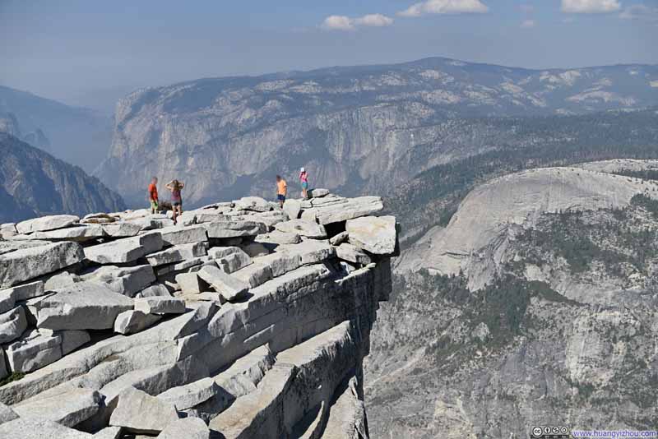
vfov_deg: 37.9
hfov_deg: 54.4
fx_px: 640
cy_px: 220
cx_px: 329
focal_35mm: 35
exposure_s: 1/2500
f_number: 4.5
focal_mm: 35
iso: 100
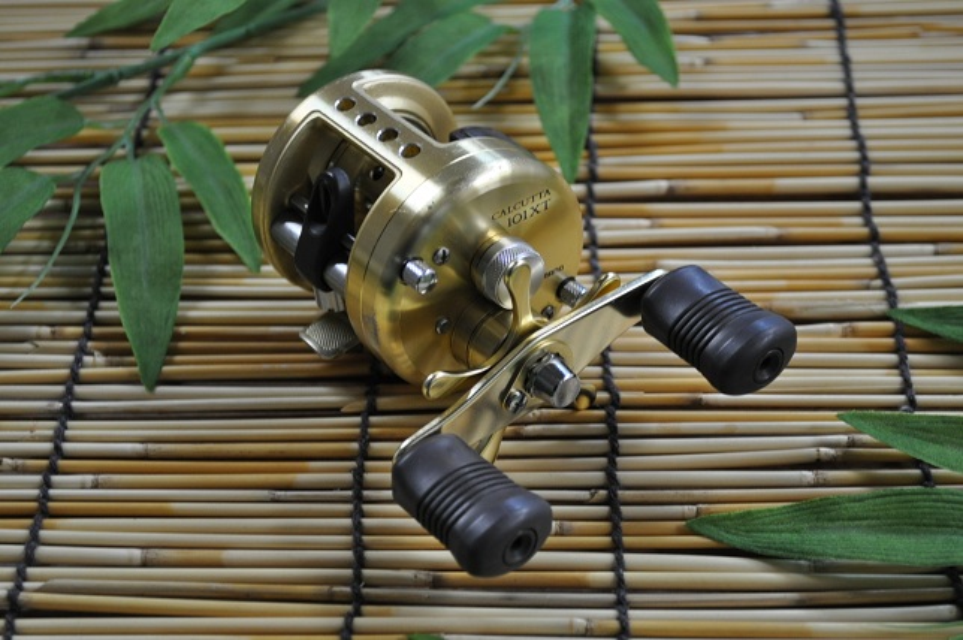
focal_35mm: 68
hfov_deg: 29.9
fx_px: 1804
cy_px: 320
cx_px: 482
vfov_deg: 20.1
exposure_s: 1/30
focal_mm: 45
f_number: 5.3
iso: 800
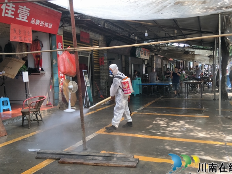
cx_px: 122
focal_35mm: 24
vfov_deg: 56.8
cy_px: 90
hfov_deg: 71.6
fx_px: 161
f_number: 1.7
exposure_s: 1/100
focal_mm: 3.79
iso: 145
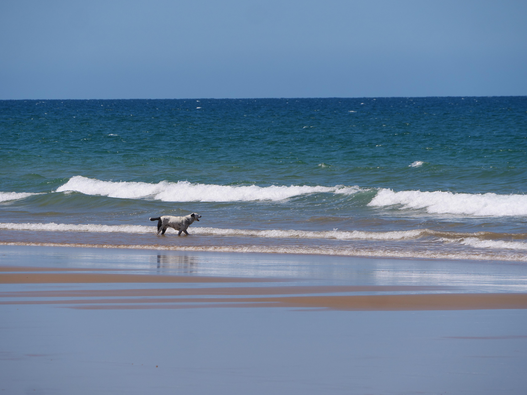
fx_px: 4263
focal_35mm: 280
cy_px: 198
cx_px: 264
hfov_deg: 7.1
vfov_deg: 5.3
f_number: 8
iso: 200
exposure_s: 1/1000
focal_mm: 140
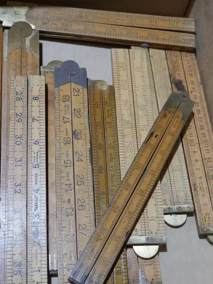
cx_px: 100
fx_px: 451
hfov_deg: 26.6
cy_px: 159
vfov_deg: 34.9
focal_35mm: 55
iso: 200
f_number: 4.1
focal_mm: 19
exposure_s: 1/80
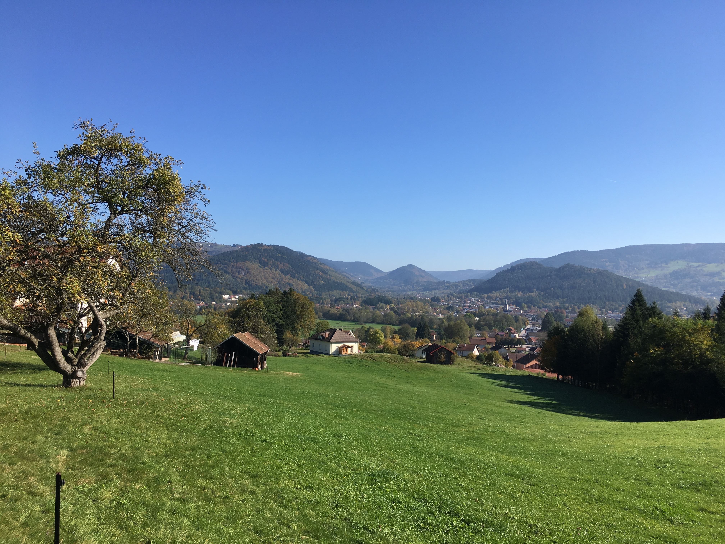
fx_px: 607
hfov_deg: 61.7
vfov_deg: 48.2
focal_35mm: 29
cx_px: 362
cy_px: 272
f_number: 2.2
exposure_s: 1/1221
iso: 25
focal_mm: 4.15
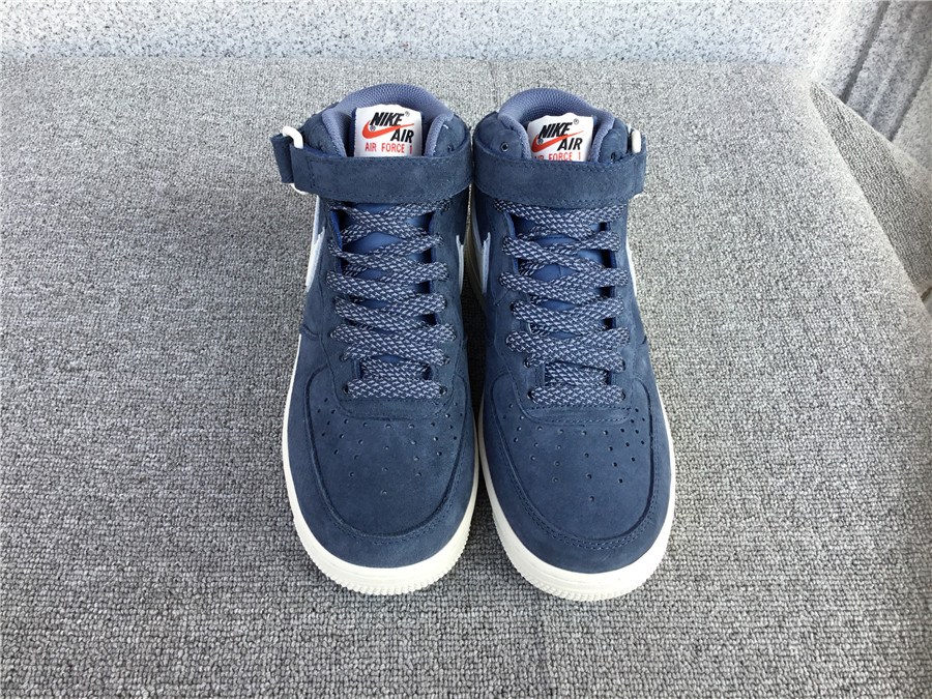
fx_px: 835
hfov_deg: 58.4
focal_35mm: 31
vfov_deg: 45.4
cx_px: 466
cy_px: 350
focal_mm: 3.3
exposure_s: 1/120
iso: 25
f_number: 2.4
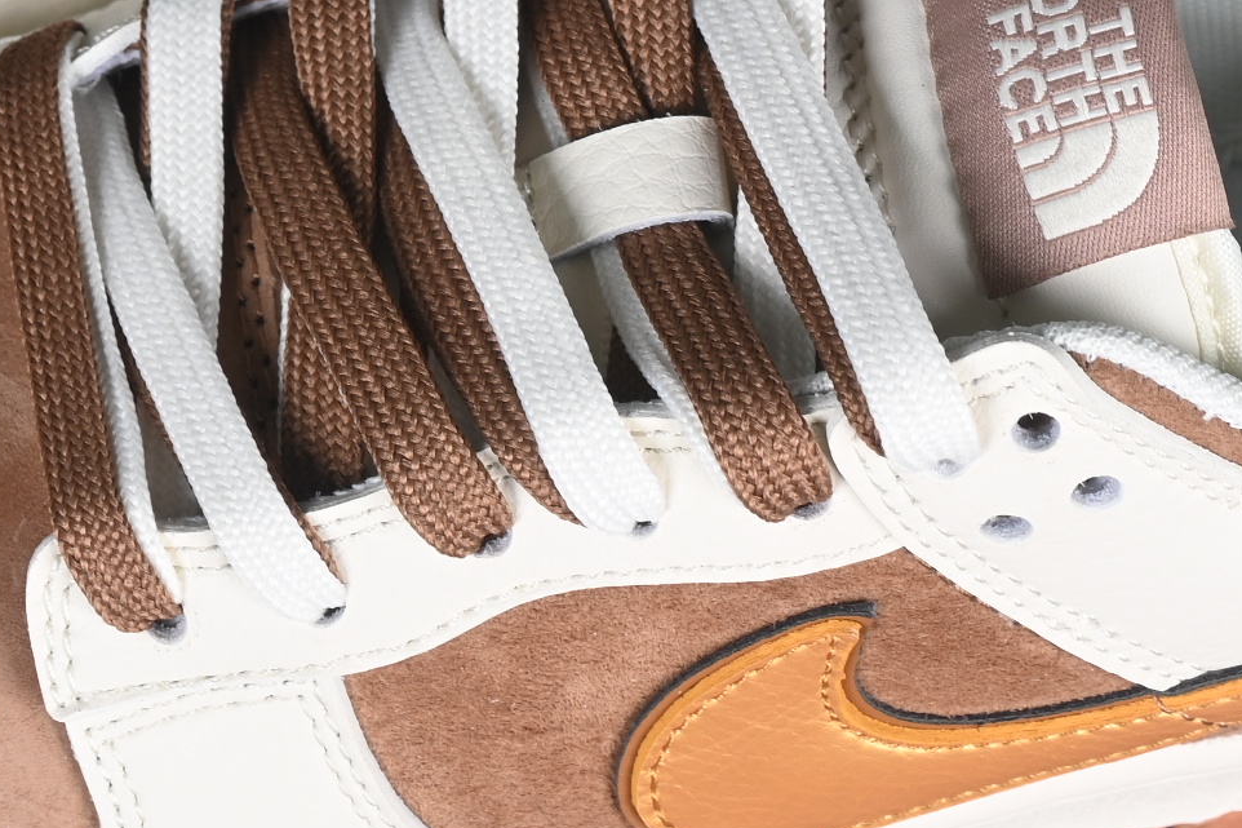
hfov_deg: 9.5
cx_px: 567
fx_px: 7485
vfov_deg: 6.3
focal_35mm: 217
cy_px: 19
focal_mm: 50
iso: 160
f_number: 7.1
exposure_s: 1/80
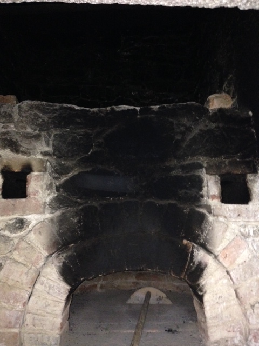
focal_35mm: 33
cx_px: 130
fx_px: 329
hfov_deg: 42.9
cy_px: 173
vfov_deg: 55.4
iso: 500
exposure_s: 1/16
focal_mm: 4.12
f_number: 2.4
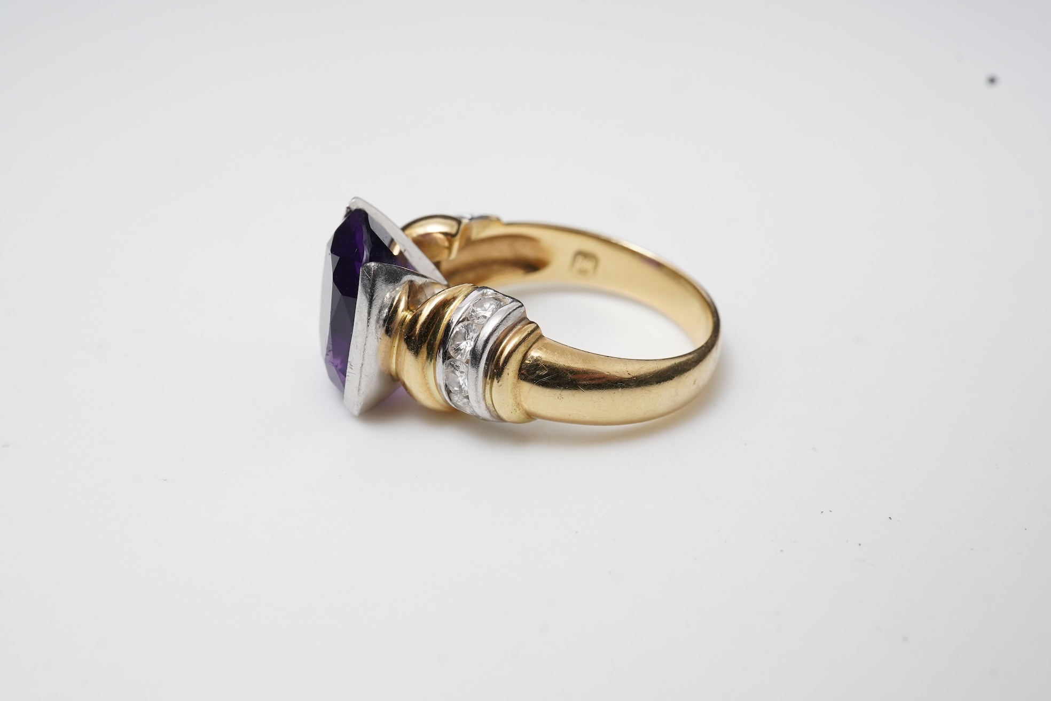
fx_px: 1314
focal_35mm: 45
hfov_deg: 43.6
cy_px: 350
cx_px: 526
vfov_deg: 29.9
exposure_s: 1/125
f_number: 20
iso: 320
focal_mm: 30
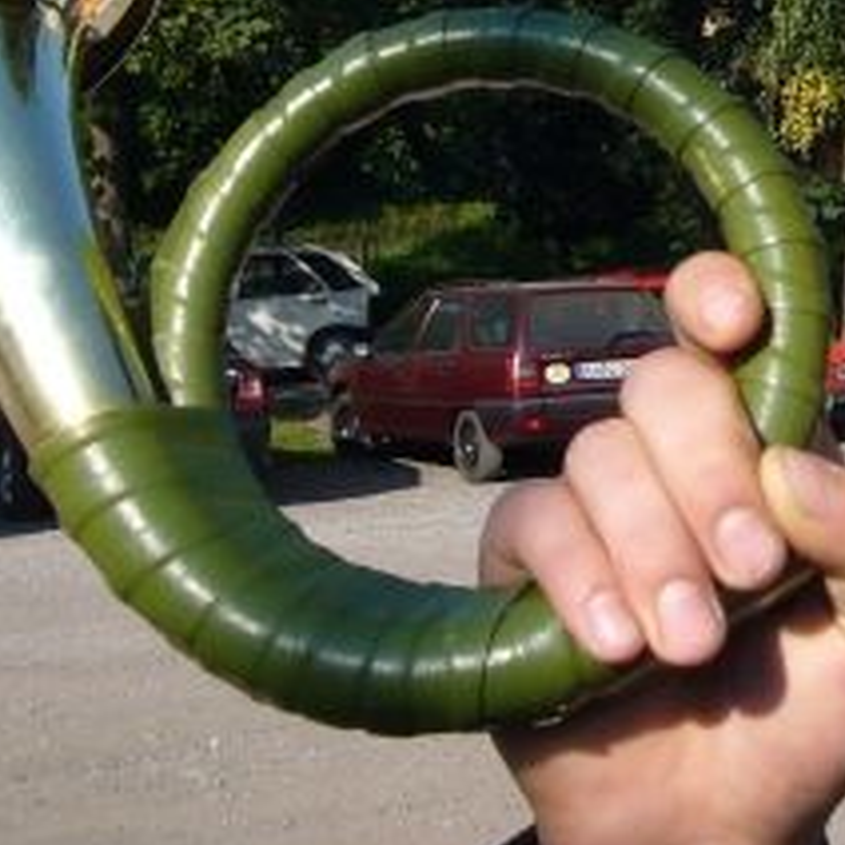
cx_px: 825
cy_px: 187
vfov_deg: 19.5
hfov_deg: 19.2
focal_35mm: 88
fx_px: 2430
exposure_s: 1/320
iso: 80
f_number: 6.3
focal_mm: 5.4
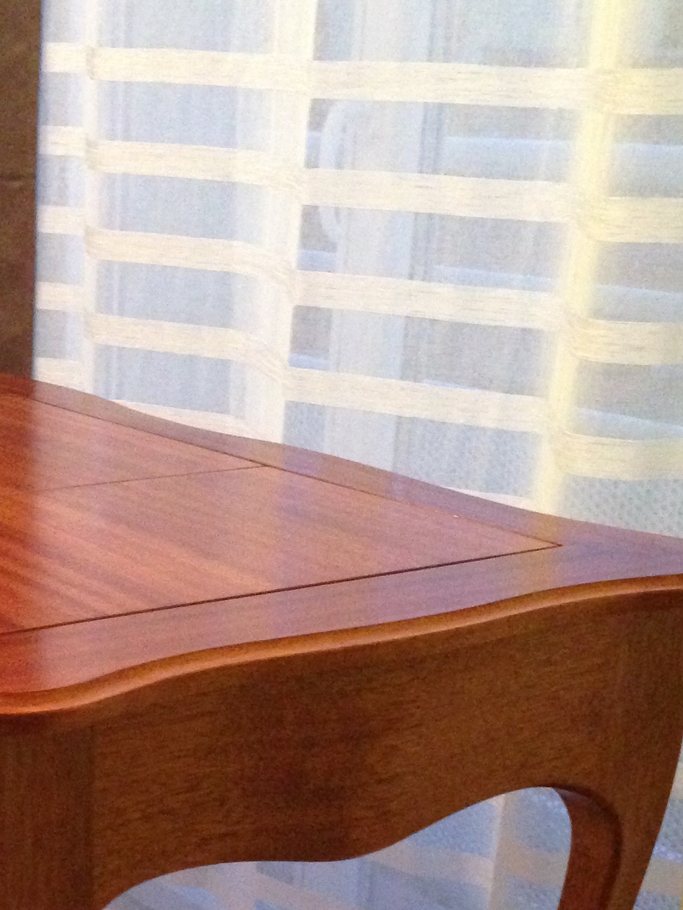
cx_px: 52
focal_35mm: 71
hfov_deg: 20.3
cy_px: 851
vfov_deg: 26.3
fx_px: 1868
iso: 500
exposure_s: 1/17
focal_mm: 4.12
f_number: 2.4
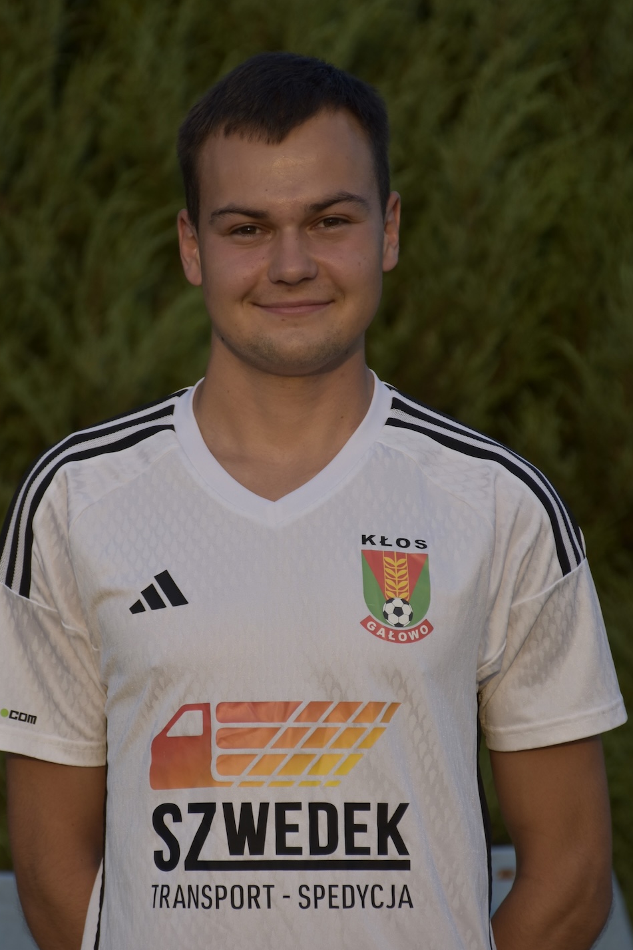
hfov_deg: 8.3
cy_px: 495
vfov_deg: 12.5
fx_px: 4353
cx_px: 302
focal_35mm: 165
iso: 125
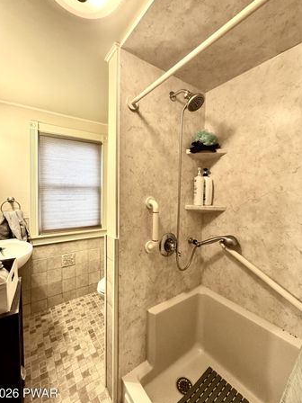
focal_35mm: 15
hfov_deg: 81.7
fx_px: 174
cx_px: 144
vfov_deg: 98.2
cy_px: 197
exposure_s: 1/60
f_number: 2.2
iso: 320
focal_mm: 2.22
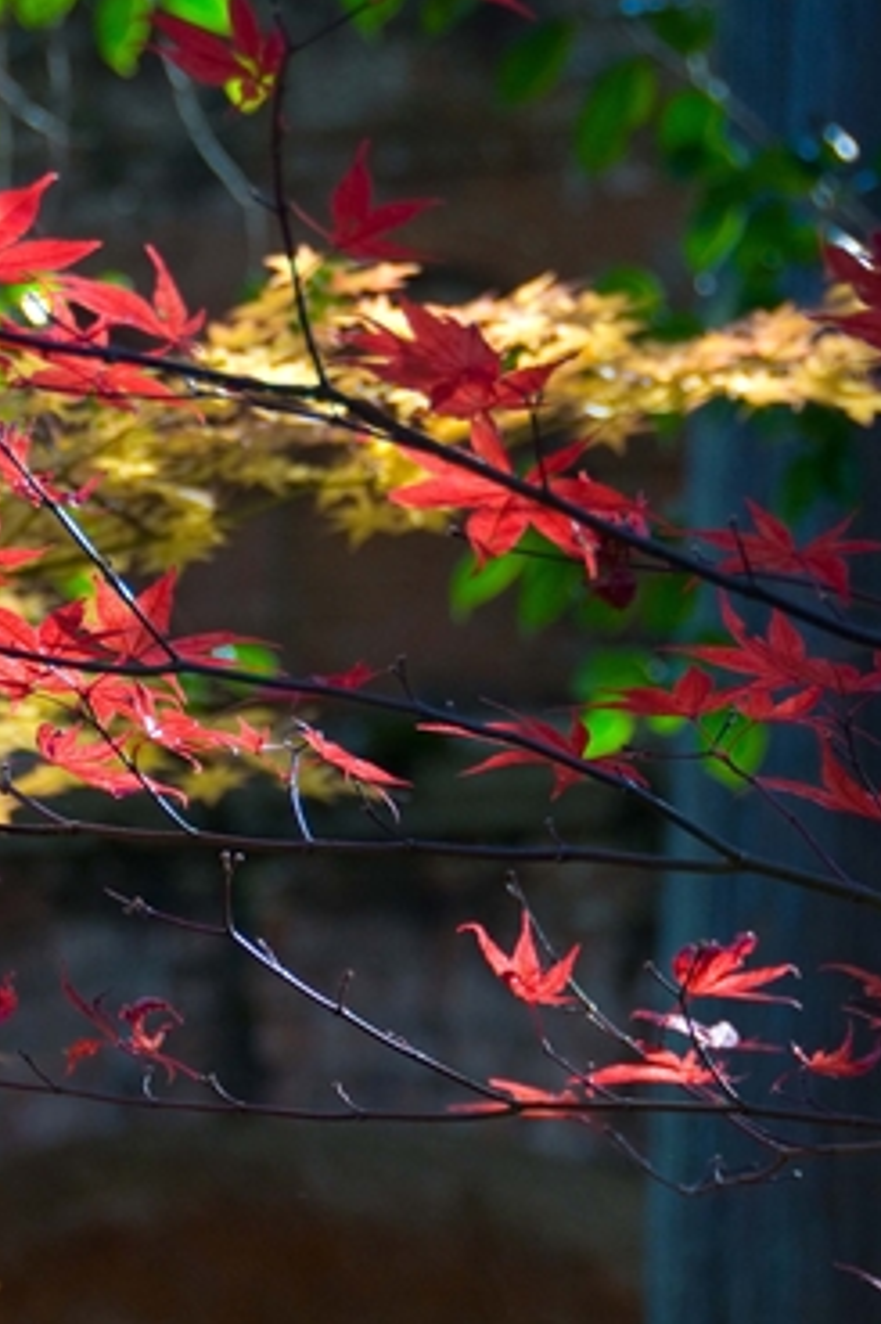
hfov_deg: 5.6
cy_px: 714
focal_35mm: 244
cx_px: -40
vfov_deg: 8.4
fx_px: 8968
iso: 200
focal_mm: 75
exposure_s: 1/100
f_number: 5
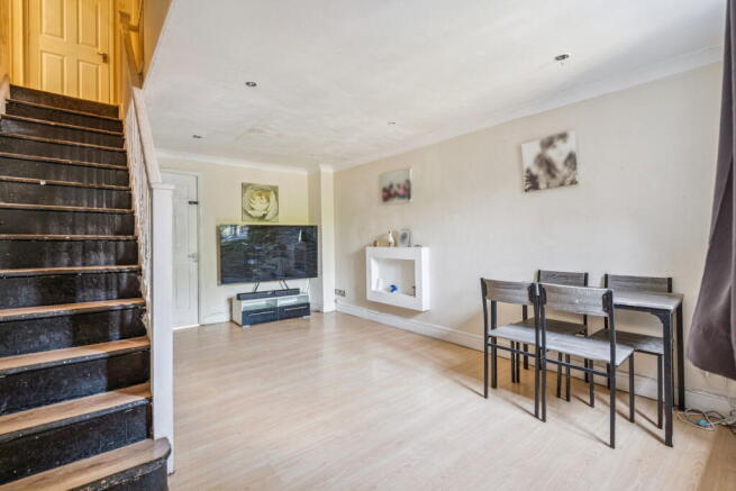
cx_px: 368
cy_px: 246
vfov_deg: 73.8
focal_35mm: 16
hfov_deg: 96.7
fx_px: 327
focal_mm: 16
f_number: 5.6
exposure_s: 1/5
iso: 640
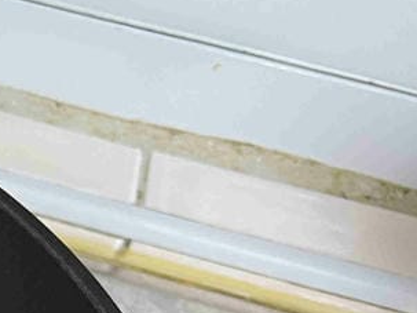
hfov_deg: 15.4
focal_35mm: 103
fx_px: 1240
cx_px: -406
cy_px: 412
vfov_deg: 13.8
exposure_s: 1/60
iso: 125
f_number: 1.5
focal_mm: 5.7
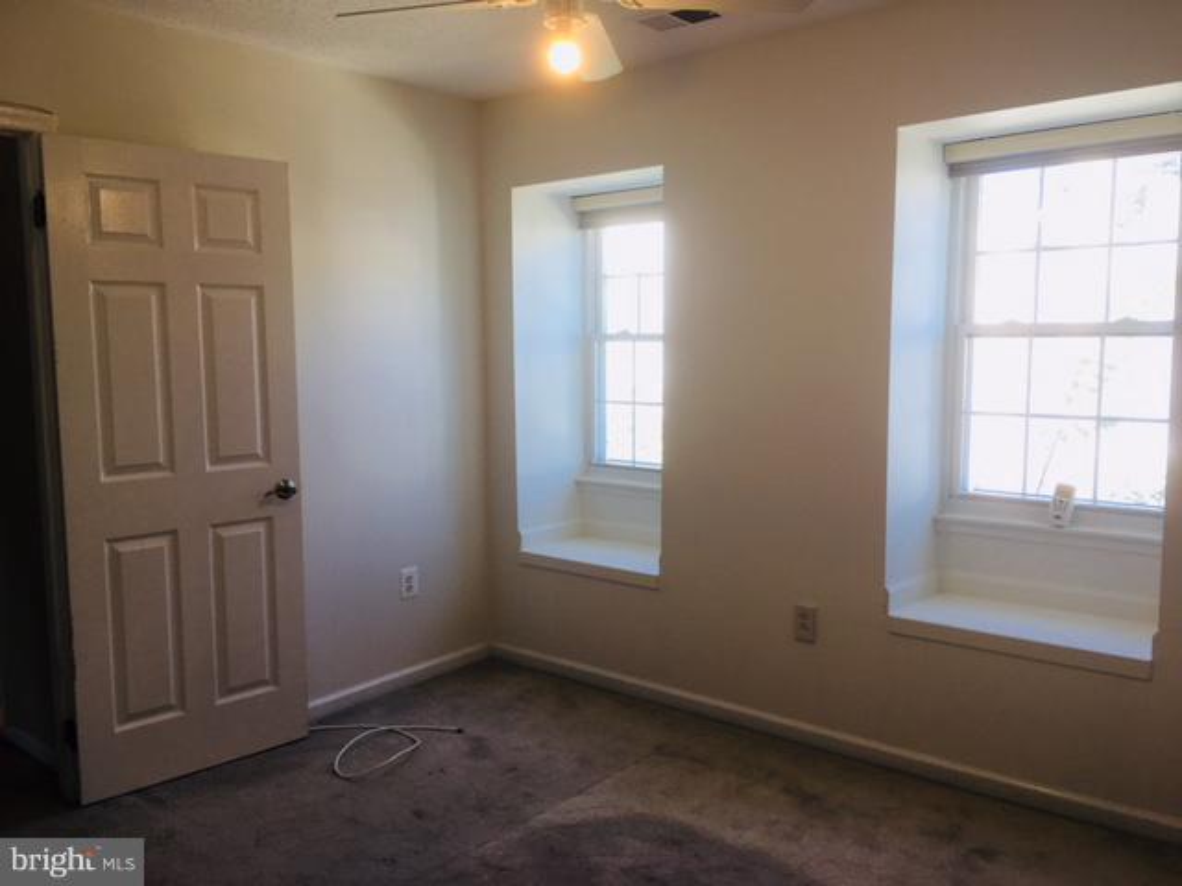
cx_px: 591
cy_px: 443
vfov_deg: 48.2
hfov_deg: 61.7
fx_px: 990
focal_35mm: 29
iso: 25
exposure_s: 1/60
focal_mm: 4.15
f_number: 2.2
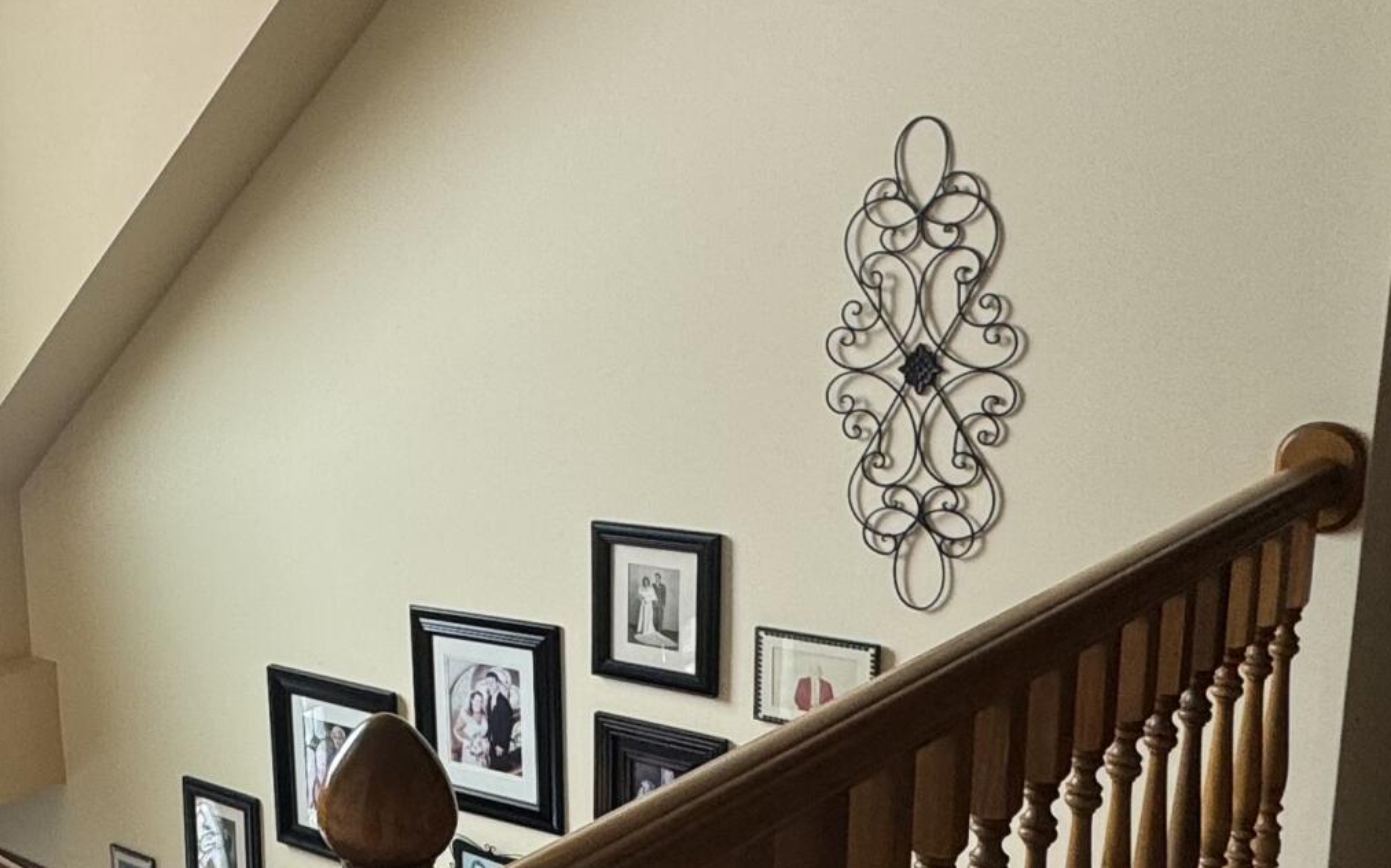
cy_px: 571
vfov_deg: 29.0
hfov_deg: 41.8
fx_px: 1668
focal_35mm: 44
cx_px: 150
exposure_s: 1/120
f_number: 2.2
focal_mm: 2.22
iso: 100
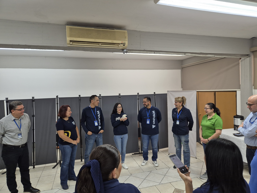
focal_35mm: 23
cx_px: 128
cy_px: 96
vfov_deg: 58.9
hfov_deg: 73.9
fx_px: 171
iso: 160
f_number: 1.8
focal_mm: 5.4
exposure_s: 1/120
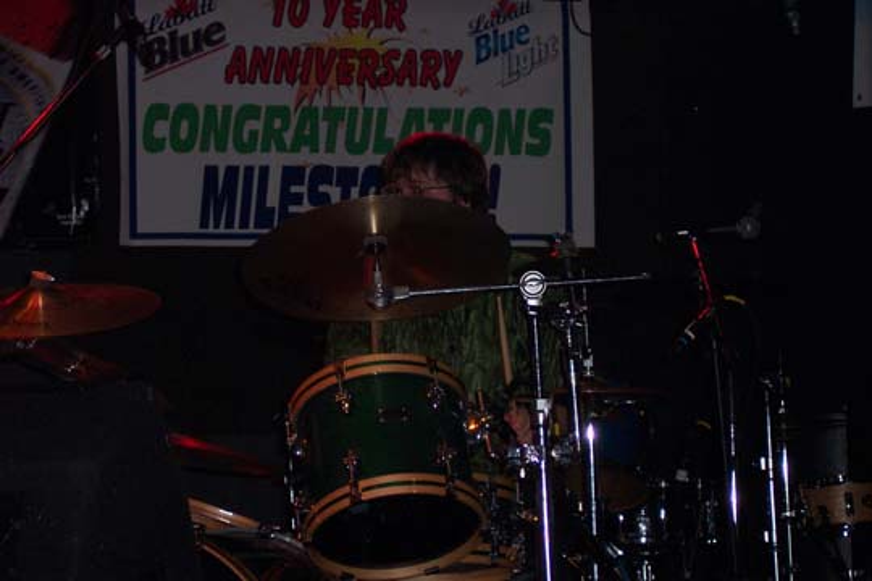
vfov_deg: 12.0
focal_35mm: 114
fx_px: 2761
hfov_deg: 17.9
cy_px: 290
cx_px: 436
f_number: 4.8
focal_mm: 24
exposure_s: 1/90
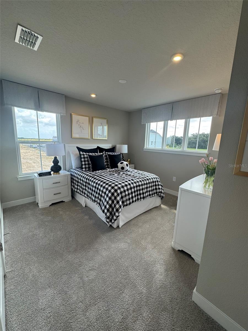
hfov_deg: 85.7
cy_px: 166
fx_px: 134
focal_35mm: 14
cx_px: 124
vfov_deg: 102.1
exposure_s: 1/120
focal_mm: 2.22
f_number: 2.2
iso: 50
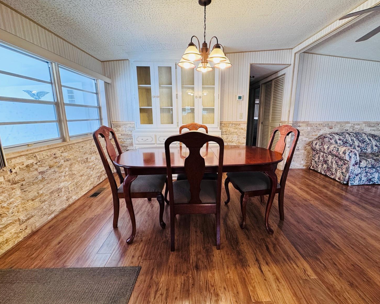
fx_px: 169
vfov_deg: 84.0
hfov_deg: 96.7
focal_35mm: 15
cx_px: 201
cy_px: 149
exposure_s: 1/60
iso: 250
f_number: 2.2
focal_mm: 2.22
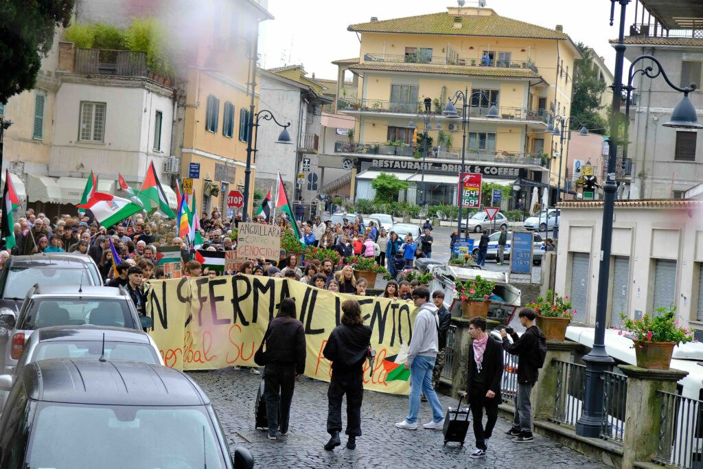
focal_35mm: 83
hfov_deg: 24.5
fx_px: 1621
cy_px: 234
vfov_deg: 16.5
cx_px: 352
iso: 800
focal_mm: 55
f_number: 4.5
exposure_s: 1/500
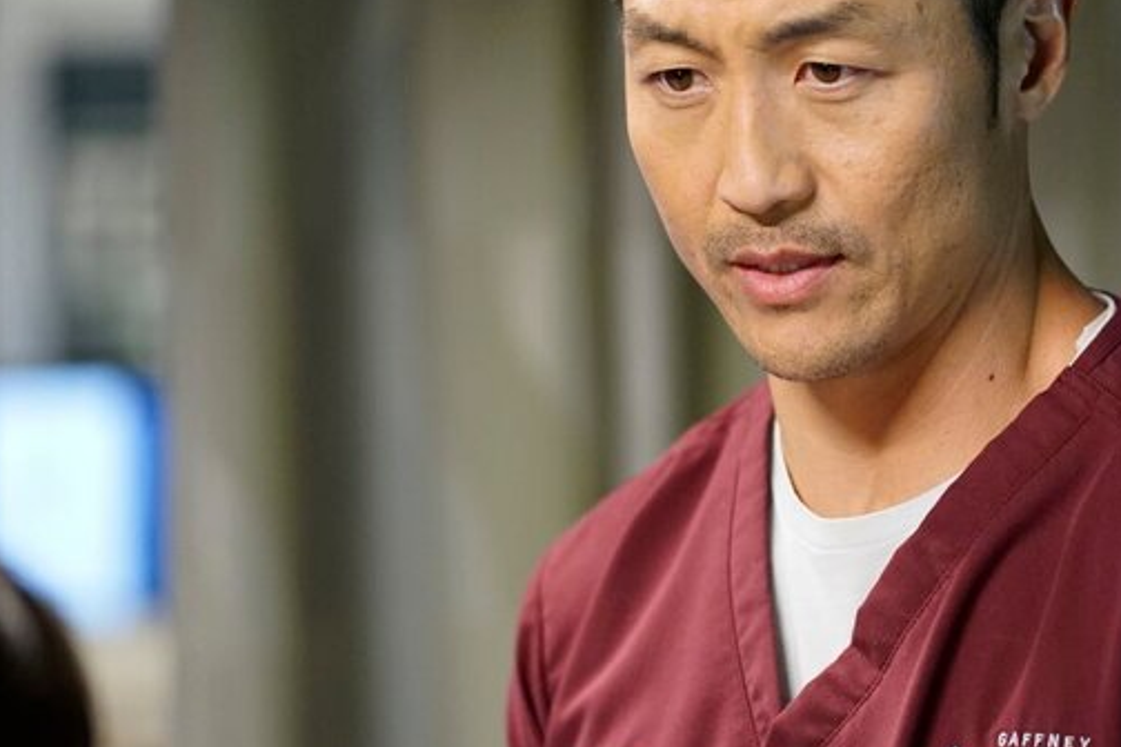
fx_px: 6725
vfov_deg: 6.4
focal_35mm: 216
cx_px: 705
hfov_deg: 9.5
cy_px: 295
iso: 4000
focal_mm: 136
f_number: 2.8
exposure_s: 1/160
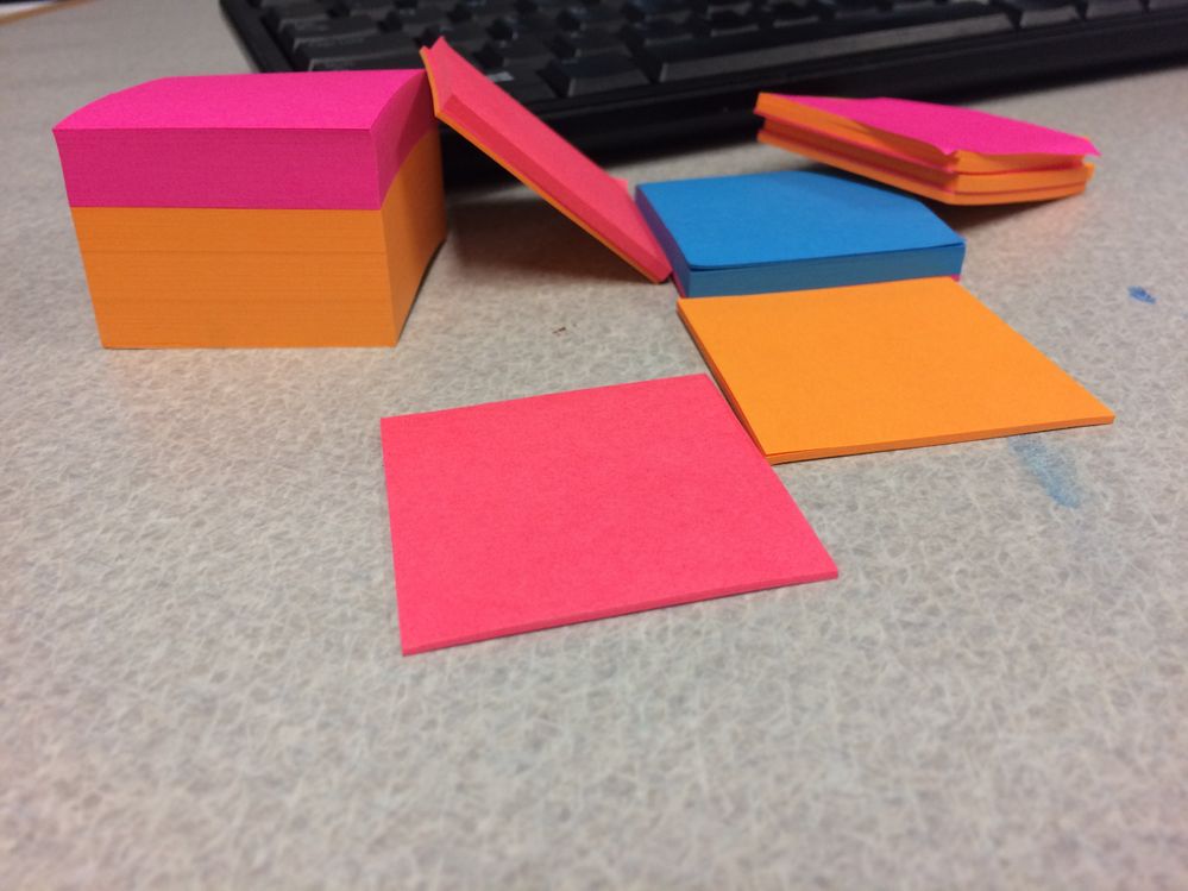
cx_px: 594
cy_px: 446
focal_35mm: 29
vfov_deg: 48.2
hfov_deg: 61.7
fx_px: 995
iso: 64
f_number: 2.2
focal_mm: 4.15
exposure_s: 1/30
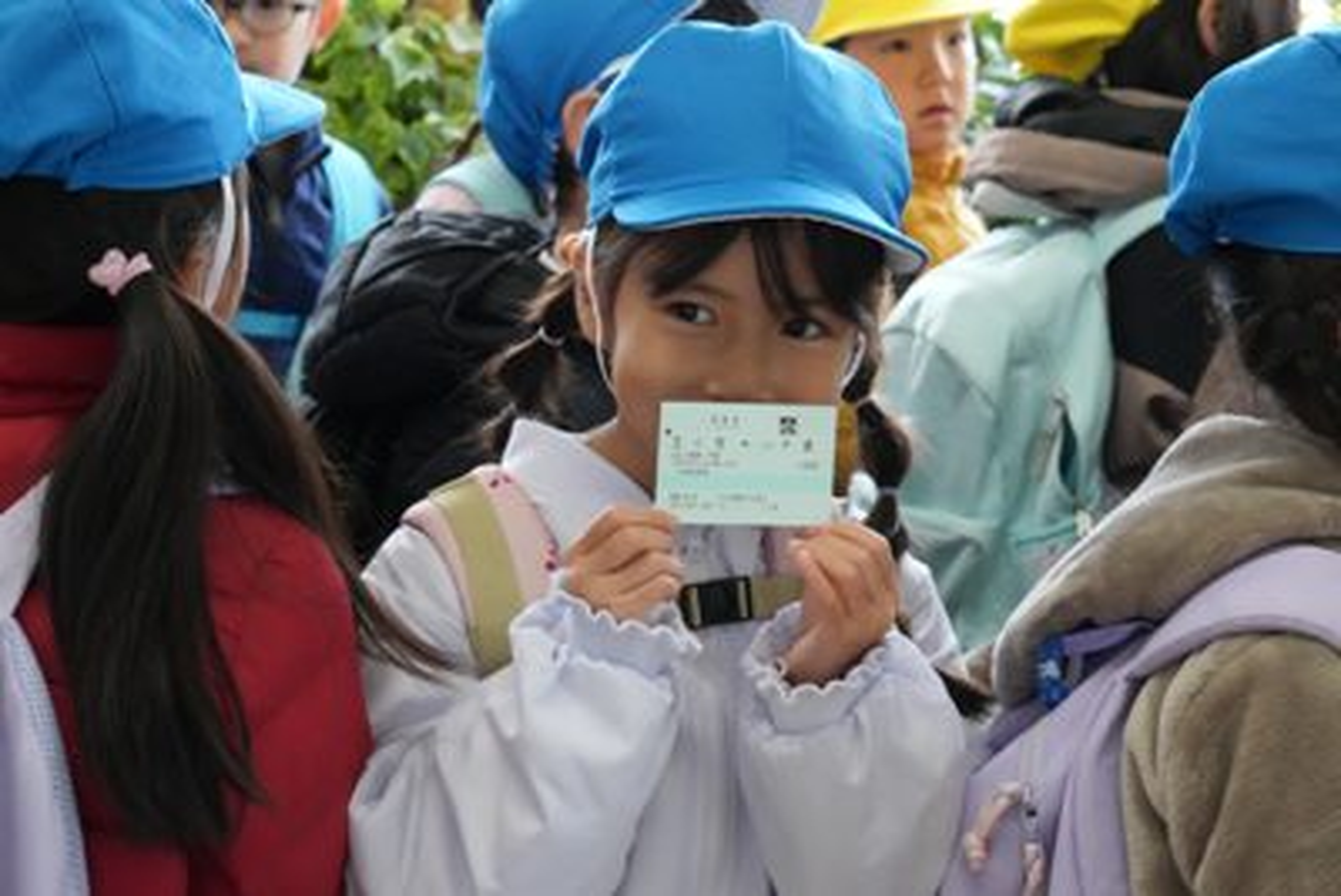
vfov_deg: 16.6
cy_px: 448
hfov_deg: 24.6
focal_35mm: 82
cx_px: 670
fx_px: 3074
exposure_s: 1/138
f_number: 9
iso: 5000
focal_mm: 55
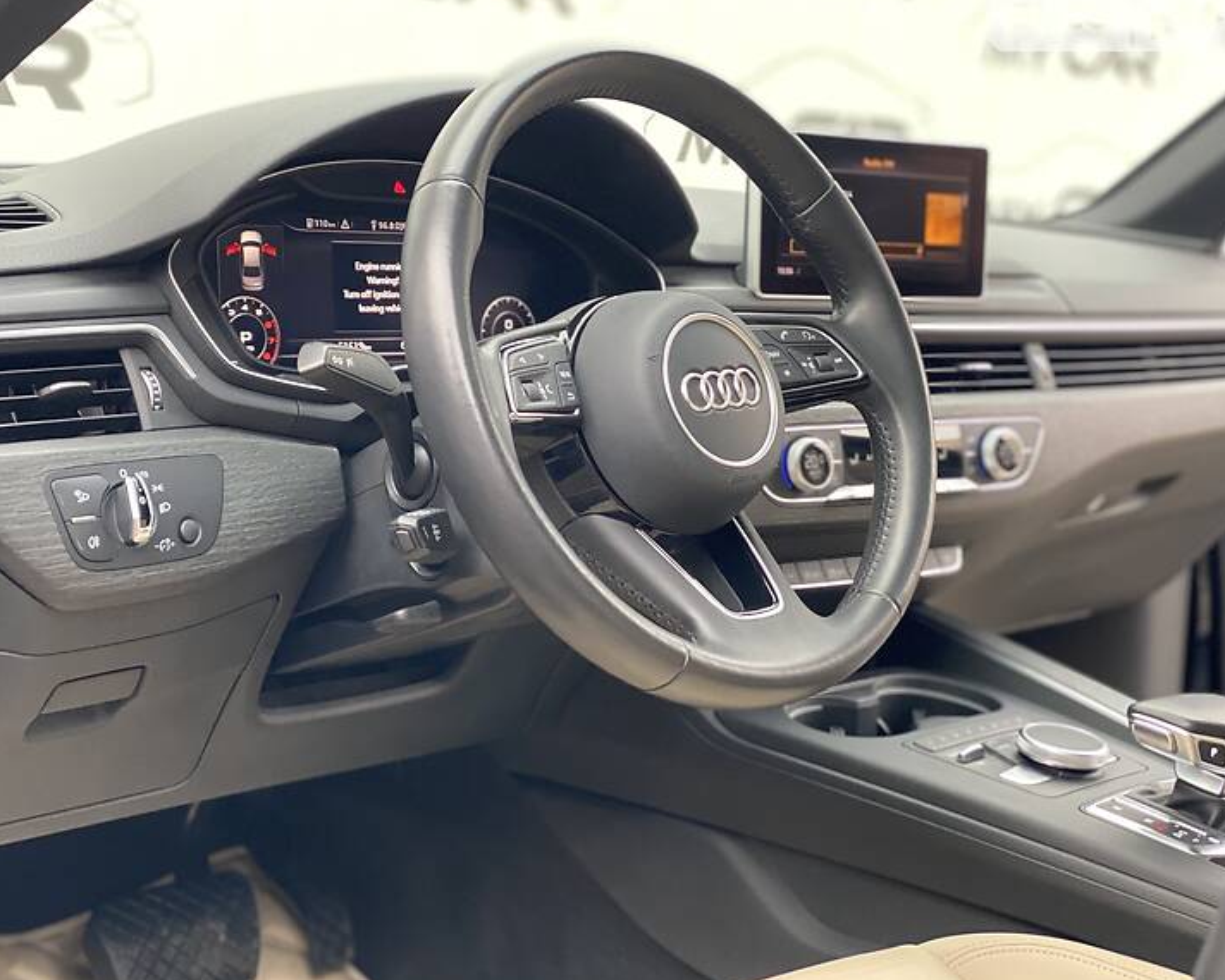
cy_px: 473
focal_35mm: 57
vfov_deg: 26.7
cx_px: 573
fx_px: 2067
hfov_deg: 33.0
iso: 160
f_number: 2
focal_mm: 6
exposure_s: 1/122
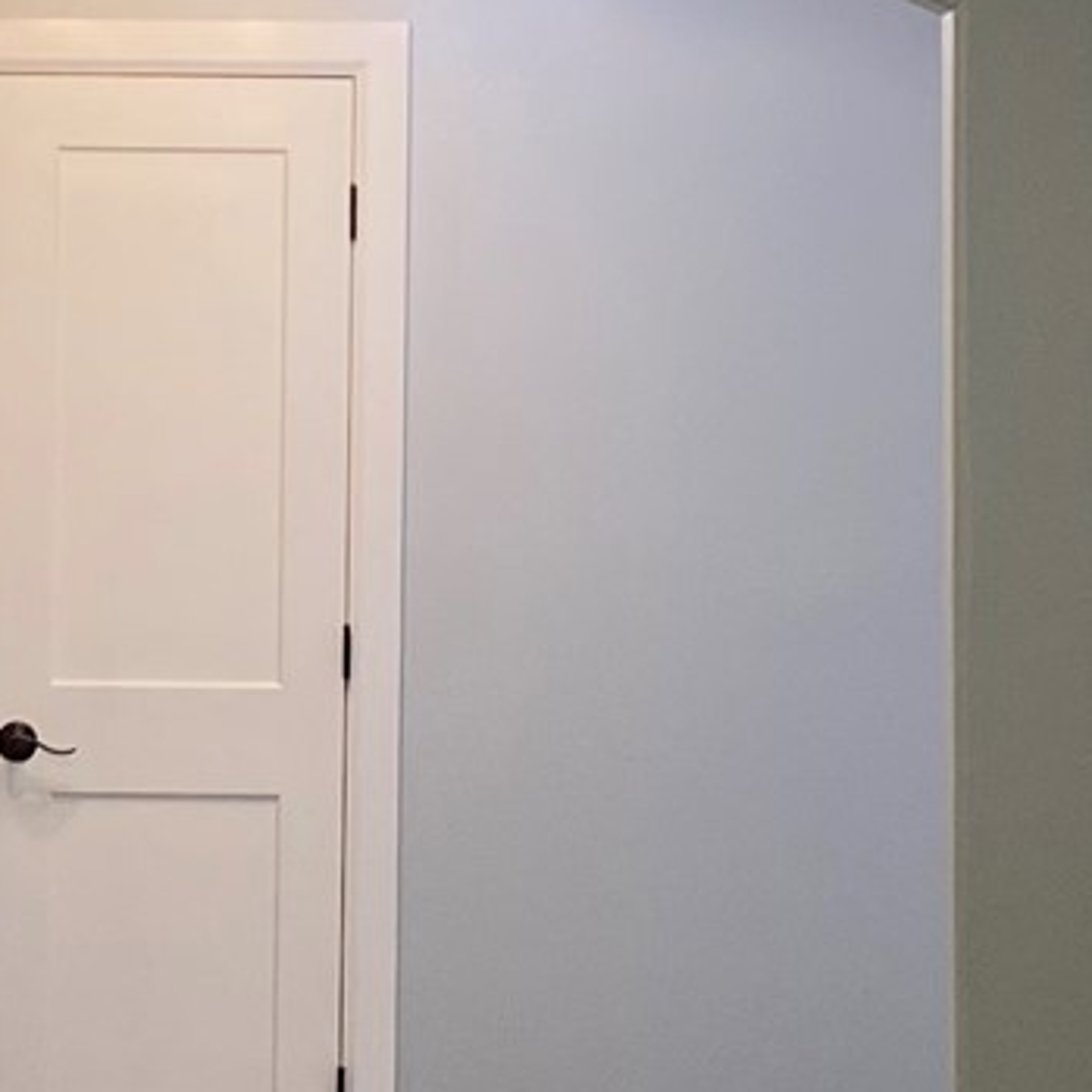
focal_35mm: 135
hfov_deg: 12.9
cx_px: 372
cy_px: 544
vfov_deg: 12.9
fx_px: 4818
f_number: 1.8
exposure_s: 1/60
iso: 64
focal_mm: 4.25
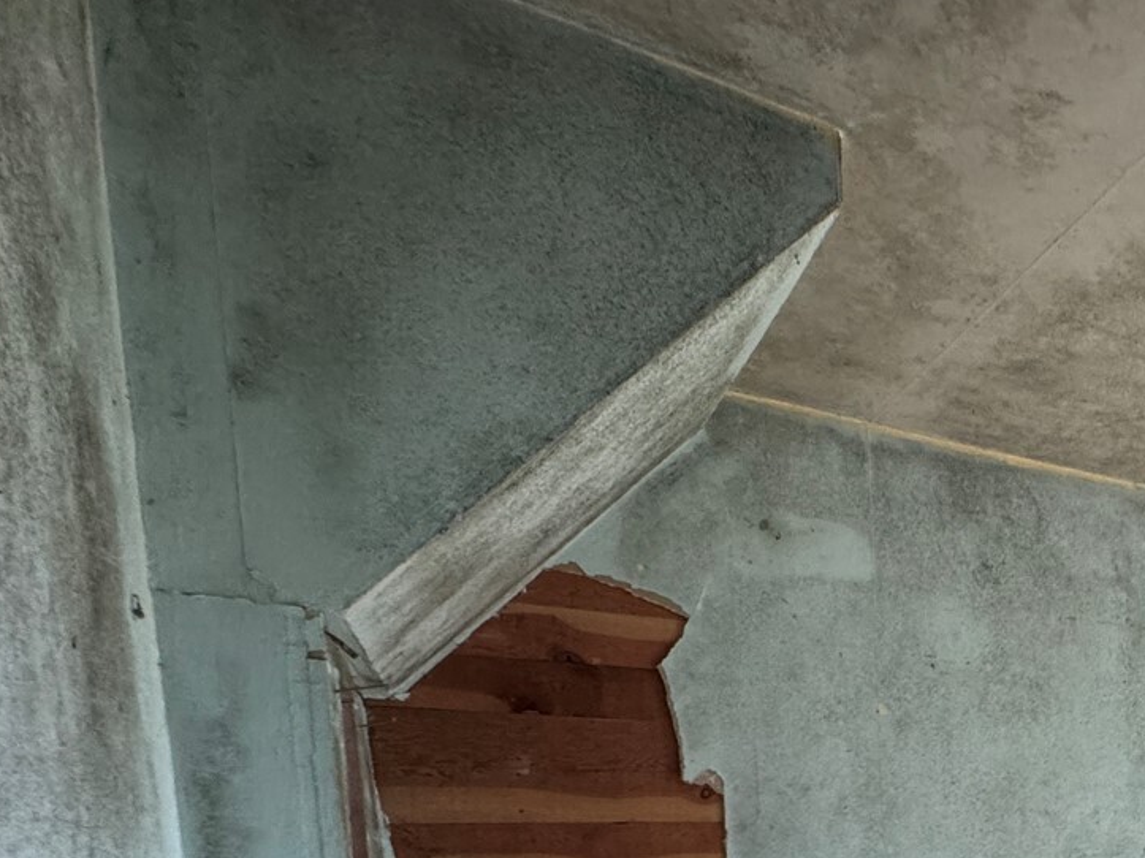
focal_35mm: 31
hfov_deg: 46.6
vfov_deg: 38.0
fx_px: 1025
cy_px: 937
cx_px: 1196
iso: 320
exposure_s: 1/72
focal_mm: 2.22
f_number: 2.2
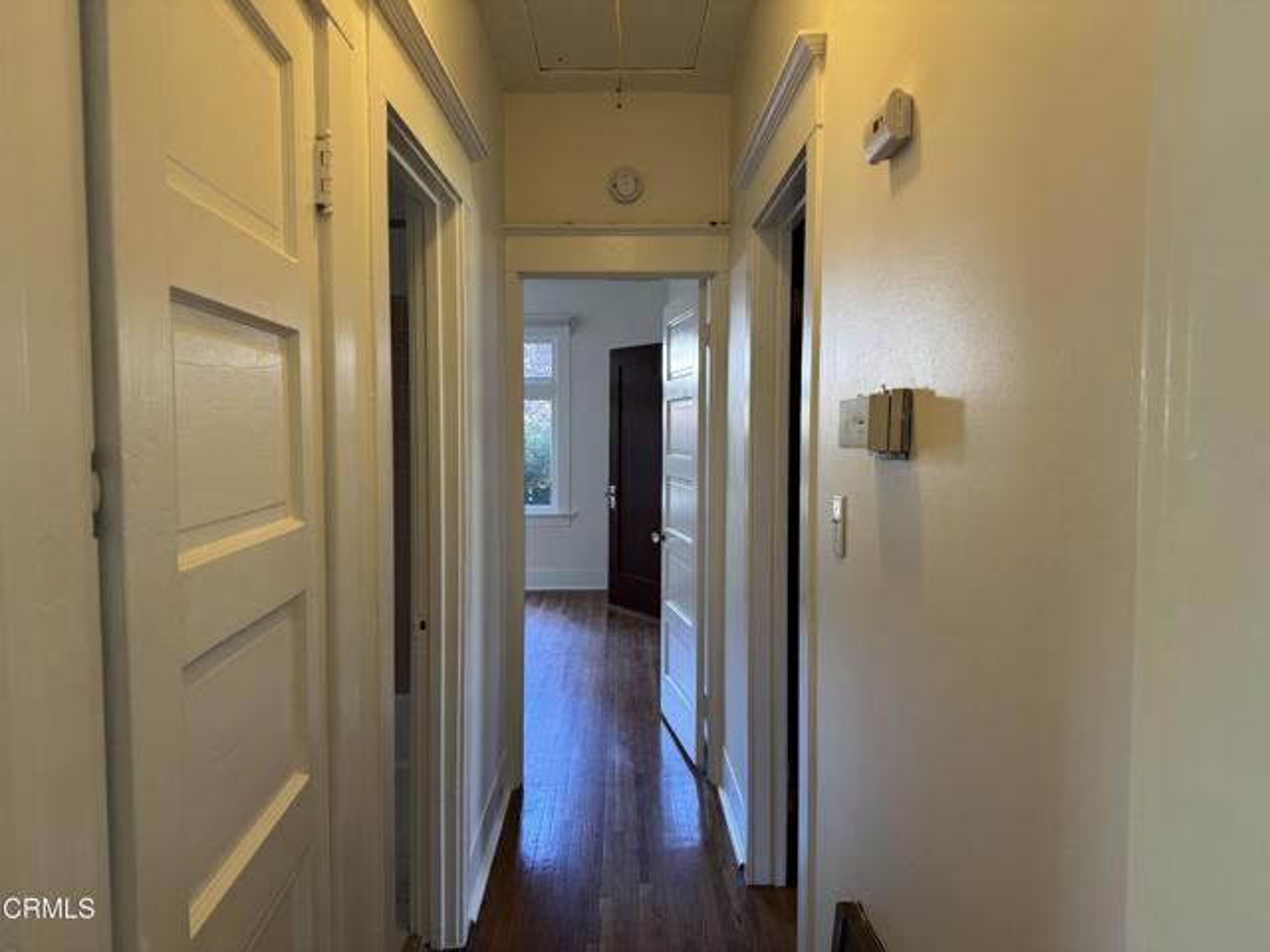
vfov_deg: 56.8
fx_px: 881
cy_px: 476
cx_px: 635
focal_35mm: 24
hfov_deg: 71.6
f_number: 1.78
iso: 200
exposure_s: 1/60
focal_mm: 6.76
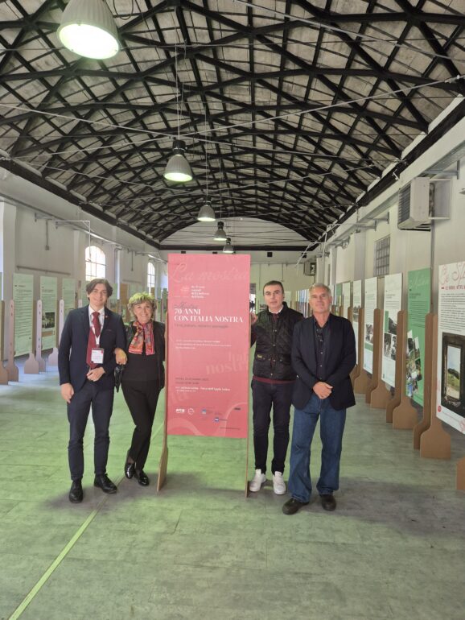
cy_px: 310
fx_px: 412
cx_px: 232
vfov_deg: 73.9
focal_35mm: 23
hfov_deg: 58.9
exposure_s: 1/100
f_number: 1.8
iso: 250
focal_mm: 5.4
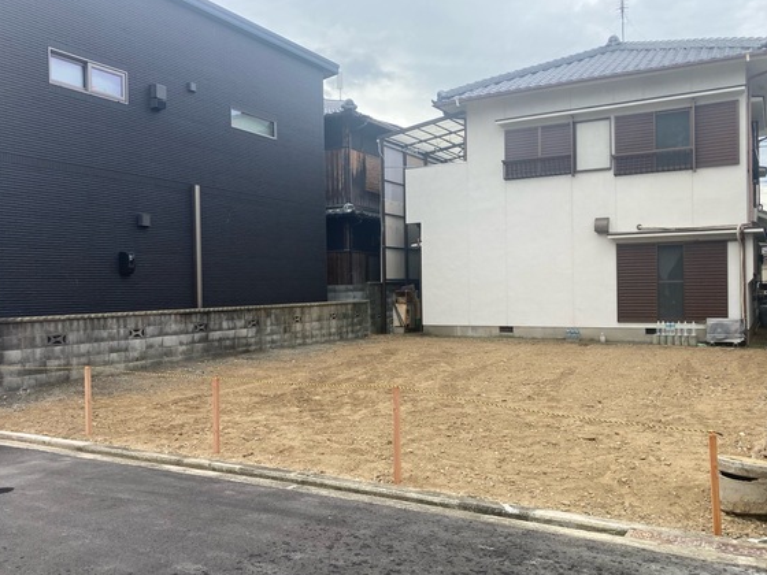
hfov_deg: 56.8
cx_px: 377
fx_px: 709
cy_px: 300
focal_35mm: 32
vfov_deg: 44.2
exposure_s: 1/489
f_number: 1.8
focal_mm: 3.99
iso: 20
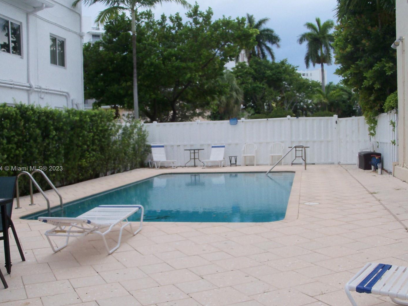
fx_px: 471
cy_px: 169
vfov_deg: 35.9
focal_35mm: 40
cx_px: 203
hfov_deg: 46.8
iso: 80
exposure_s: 1/400
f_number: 3
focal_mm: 6.3
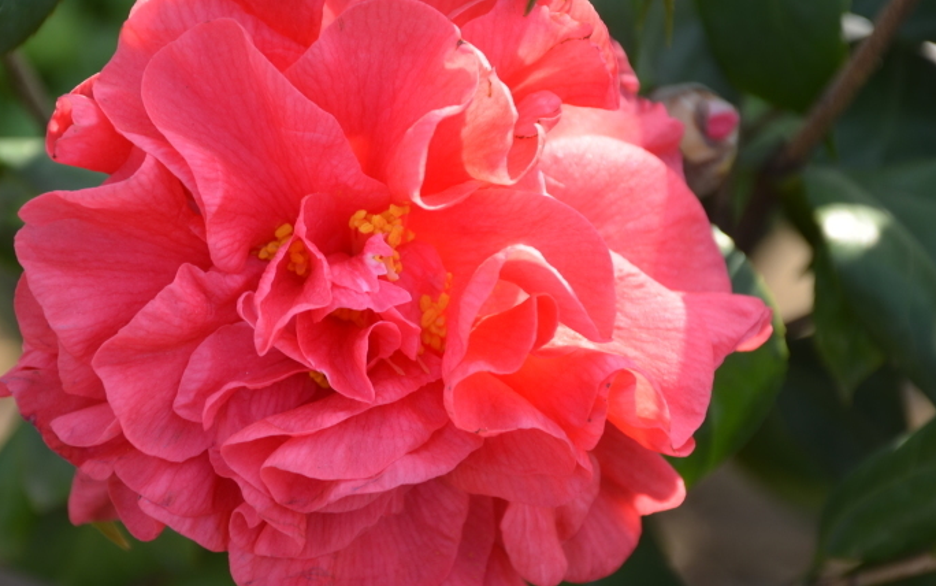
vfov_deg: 5.5
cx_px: 354
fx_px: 6118
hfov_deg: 8.7
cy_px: 305
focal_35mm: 240
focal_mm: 105
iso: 100
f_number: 5.6
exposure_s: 1/100
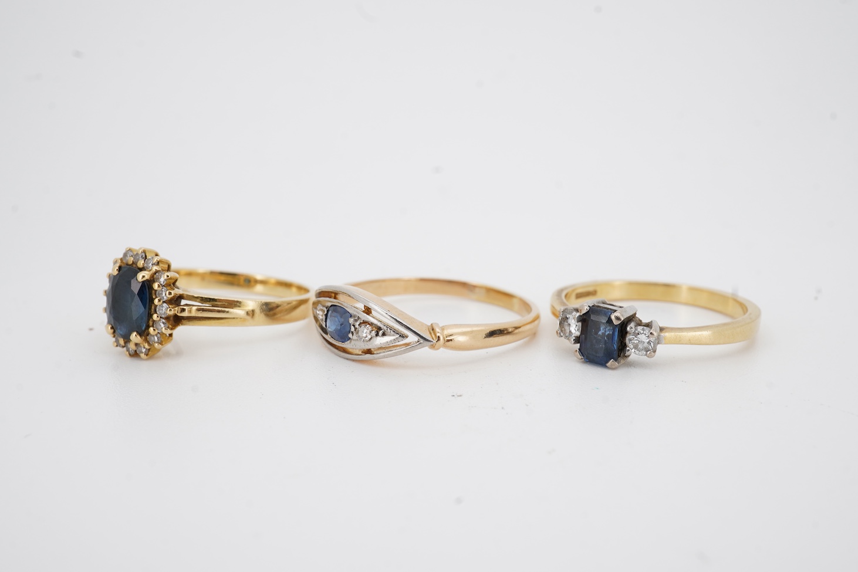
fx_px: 1073
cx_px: 429
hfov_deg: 43.6
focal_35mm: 45
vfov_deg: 29.9
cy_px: 286
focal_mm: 30
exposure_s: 1/125
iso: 200
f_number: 22
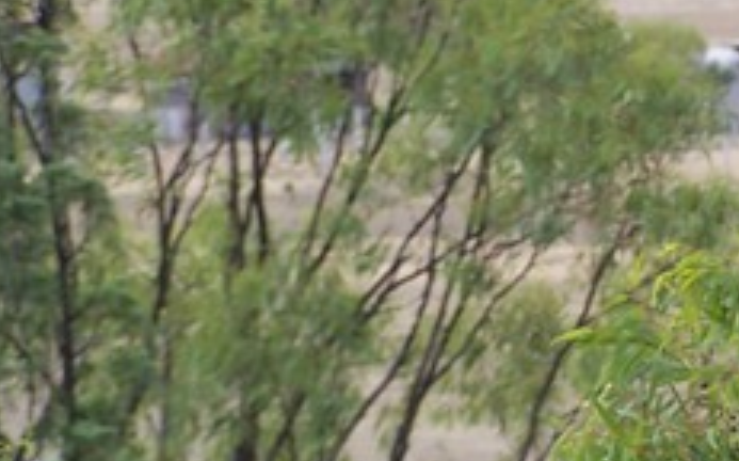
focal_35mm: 511
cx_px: 1088
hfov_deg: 4.1
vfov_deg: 2.6
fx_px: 10284
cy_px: 423
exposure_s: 1/250
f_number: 3.2
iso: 80
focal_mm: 23.1
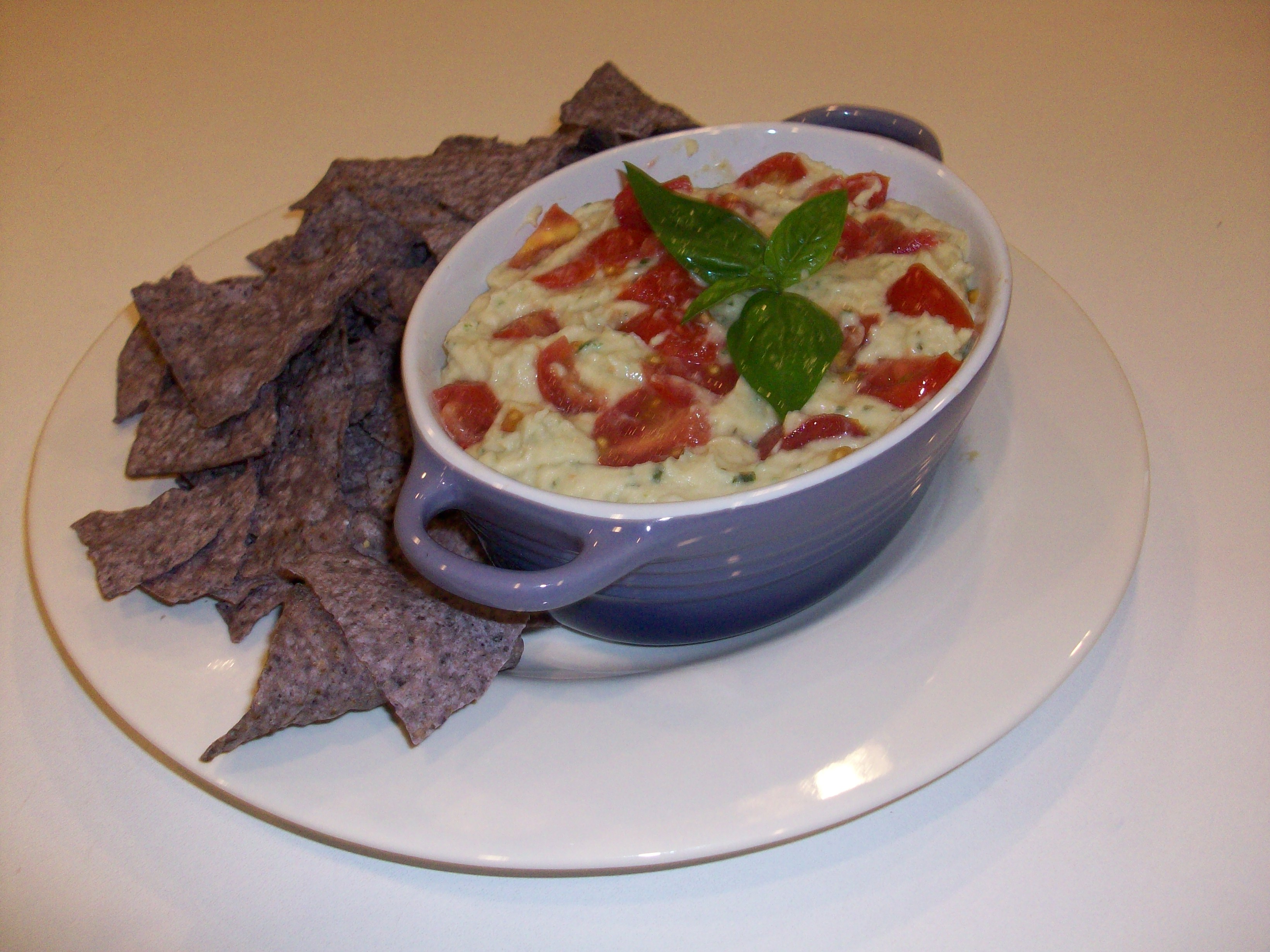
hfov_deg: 54.0
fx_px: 1247
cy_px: 476
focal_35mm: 34
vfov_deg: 41.8
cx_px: 635
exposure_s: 1/60
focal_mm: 5.7
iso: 160
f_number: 2.8
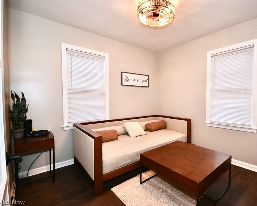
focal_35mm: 17
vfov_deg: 77.0
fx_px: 129
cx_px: 151
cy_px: 103
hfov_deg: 88.8
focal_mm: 10
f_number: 4
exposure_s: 1/60
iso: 640
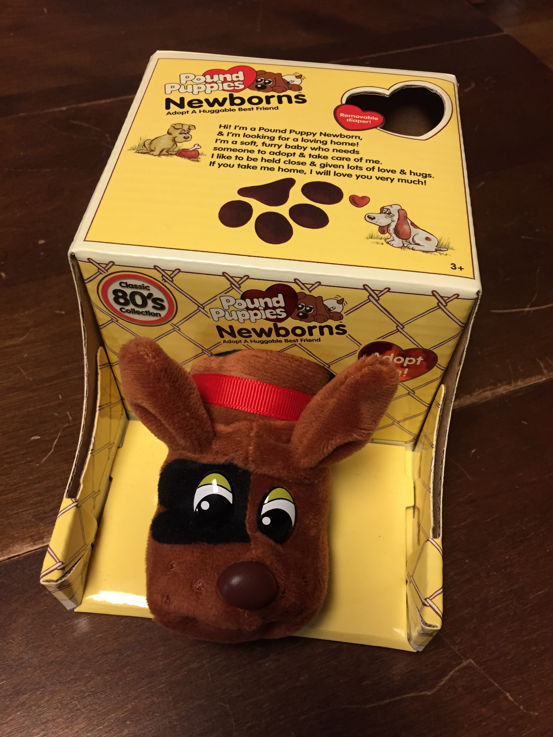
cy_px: 368
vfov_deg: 61.7
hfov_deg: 48.2
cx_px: 276
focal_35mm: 29
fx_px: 618
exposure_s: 1/30
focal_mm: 4.15
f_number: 2.2
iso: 125
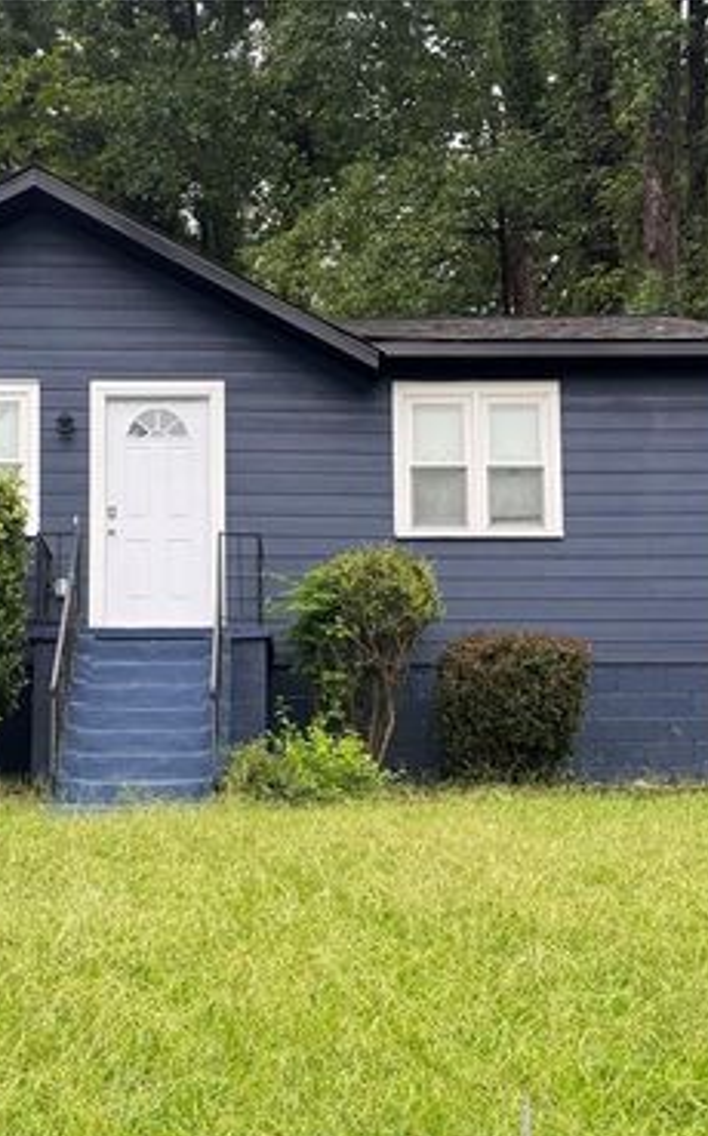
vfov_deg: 29.8
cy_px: 574
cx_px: 329
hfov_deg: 18.8
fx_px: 2134
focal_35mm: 69
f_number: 1.8
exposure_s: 1/439
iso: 80
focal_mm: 6.8
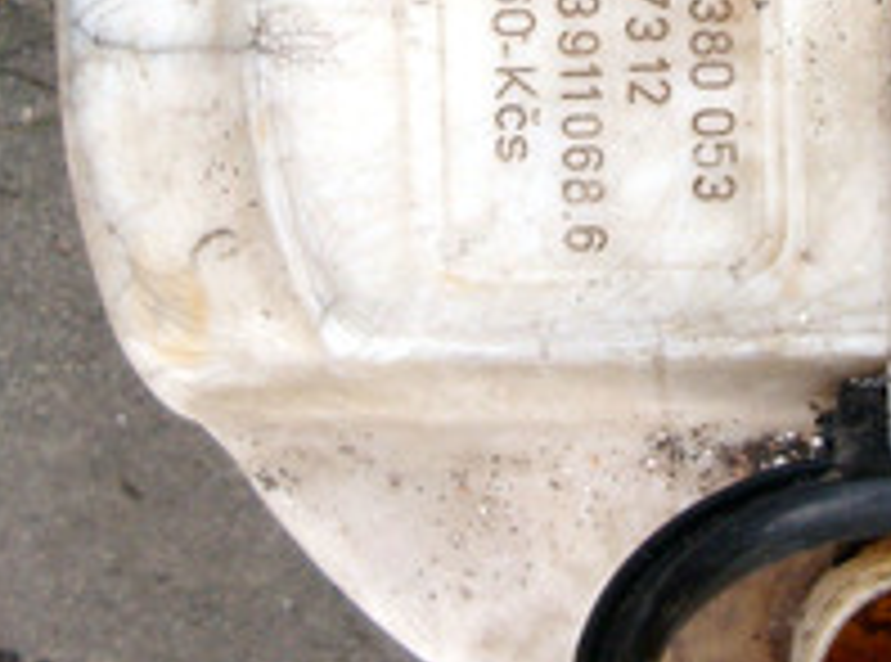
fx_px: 2642
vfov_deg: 14.1
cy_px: 2
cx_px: 675
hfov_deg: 19.0
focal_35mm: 103
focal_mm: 7.6
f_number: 2.6
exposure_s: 1/400
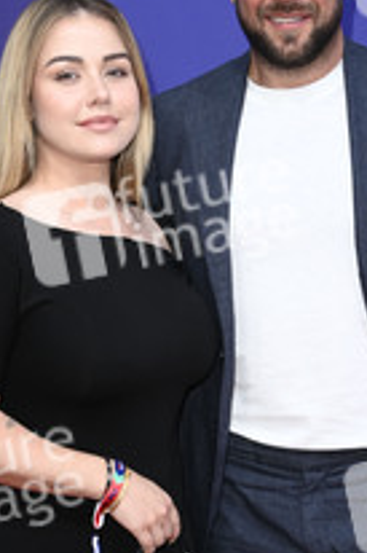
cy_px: 357
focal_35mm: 93
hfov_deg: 14.7
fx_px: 1424
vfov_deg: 21.9
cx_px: 238
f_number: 5.6
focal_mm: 48
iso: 800
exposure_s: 1/200
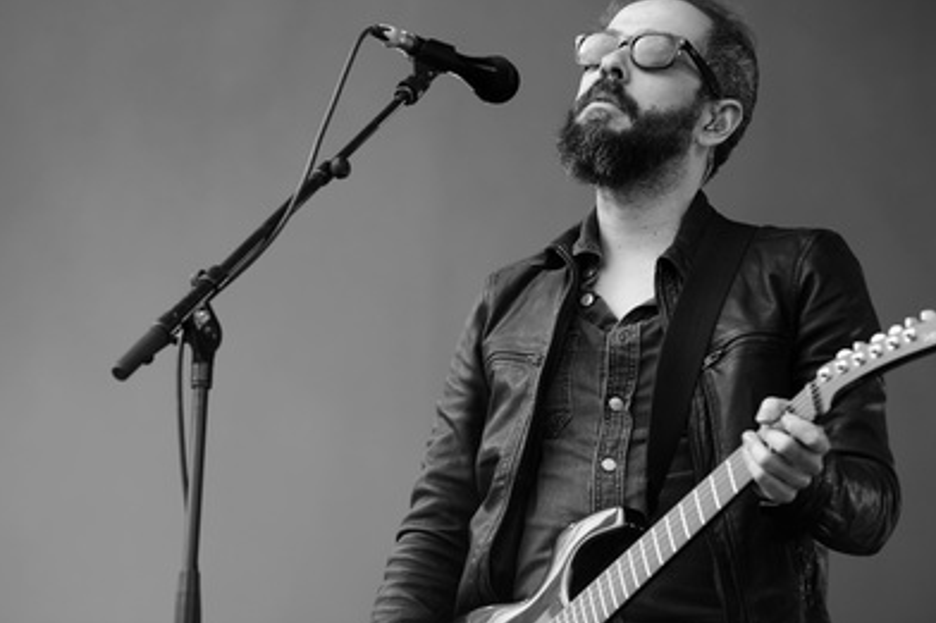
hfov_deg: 9.0
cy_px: 291
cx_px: 491
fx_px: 5977
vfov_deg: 6.0
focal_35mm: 230
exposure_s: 1/320
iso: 160
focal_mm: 200
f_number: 4
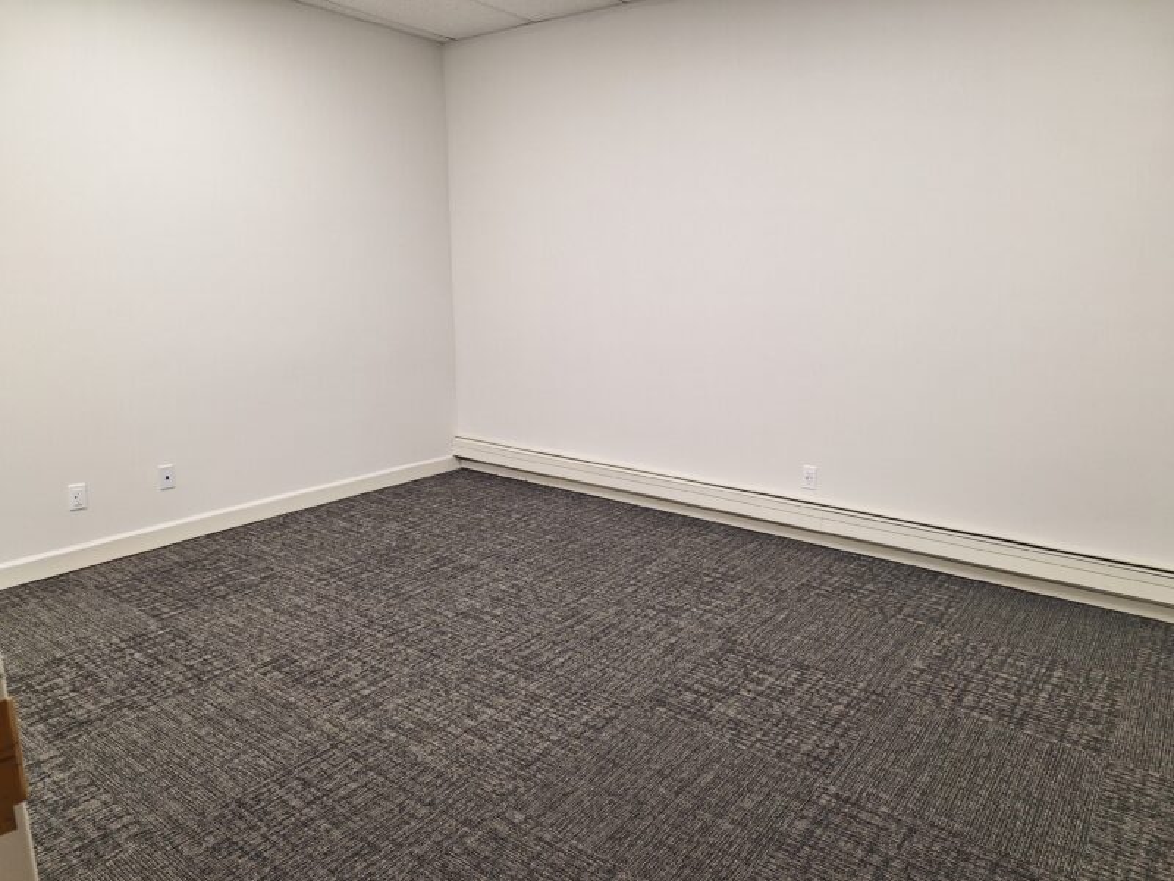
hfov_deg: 73.9
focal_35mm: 23
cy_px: 440
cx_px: 587
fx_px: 780
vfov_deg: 58.9
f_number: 1.8
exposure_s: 1/60
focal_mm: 5.54
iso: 40
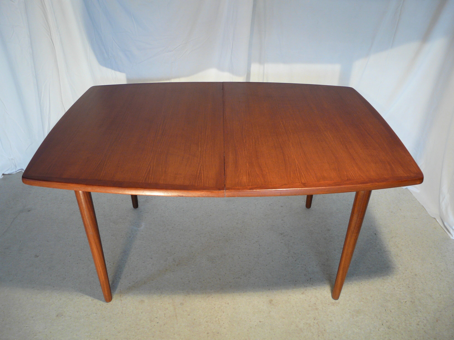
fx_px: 367
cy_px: 170
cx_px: 227
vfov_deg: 49.7
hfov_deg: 63.4
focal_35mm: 28
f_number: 2.8
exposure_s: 1/30
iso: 100
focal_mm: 4.6
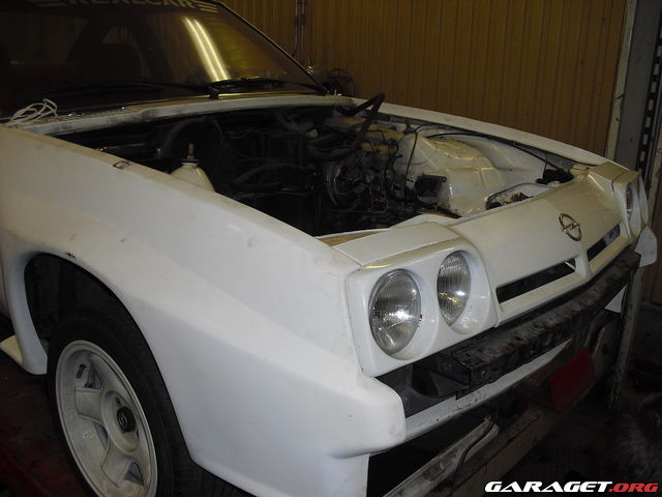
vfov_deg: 39.7
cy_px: 248
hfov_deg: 51.4
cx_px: 331
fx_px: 688
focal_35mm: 36
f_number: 3.1
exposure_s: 1/125
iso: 100
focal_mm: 6.3
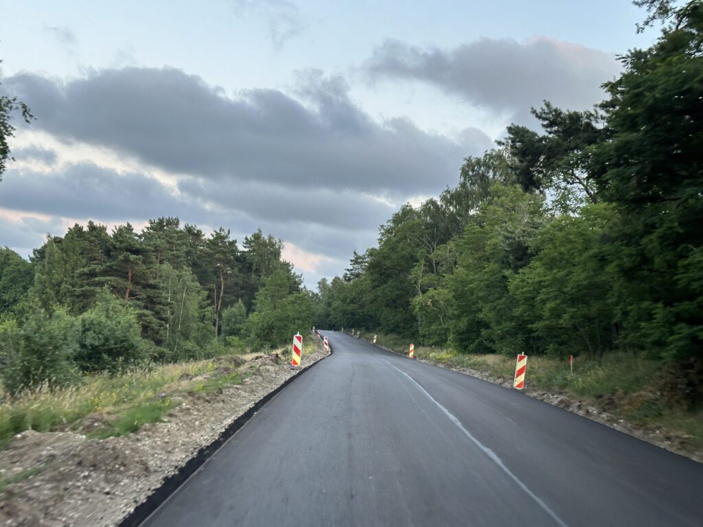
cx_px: 352
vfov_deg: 30.3
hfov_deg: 39.7
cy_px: 264
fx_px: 975
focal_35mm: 48
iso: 80
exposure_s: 1/97
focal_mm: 6.86
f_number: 1.78
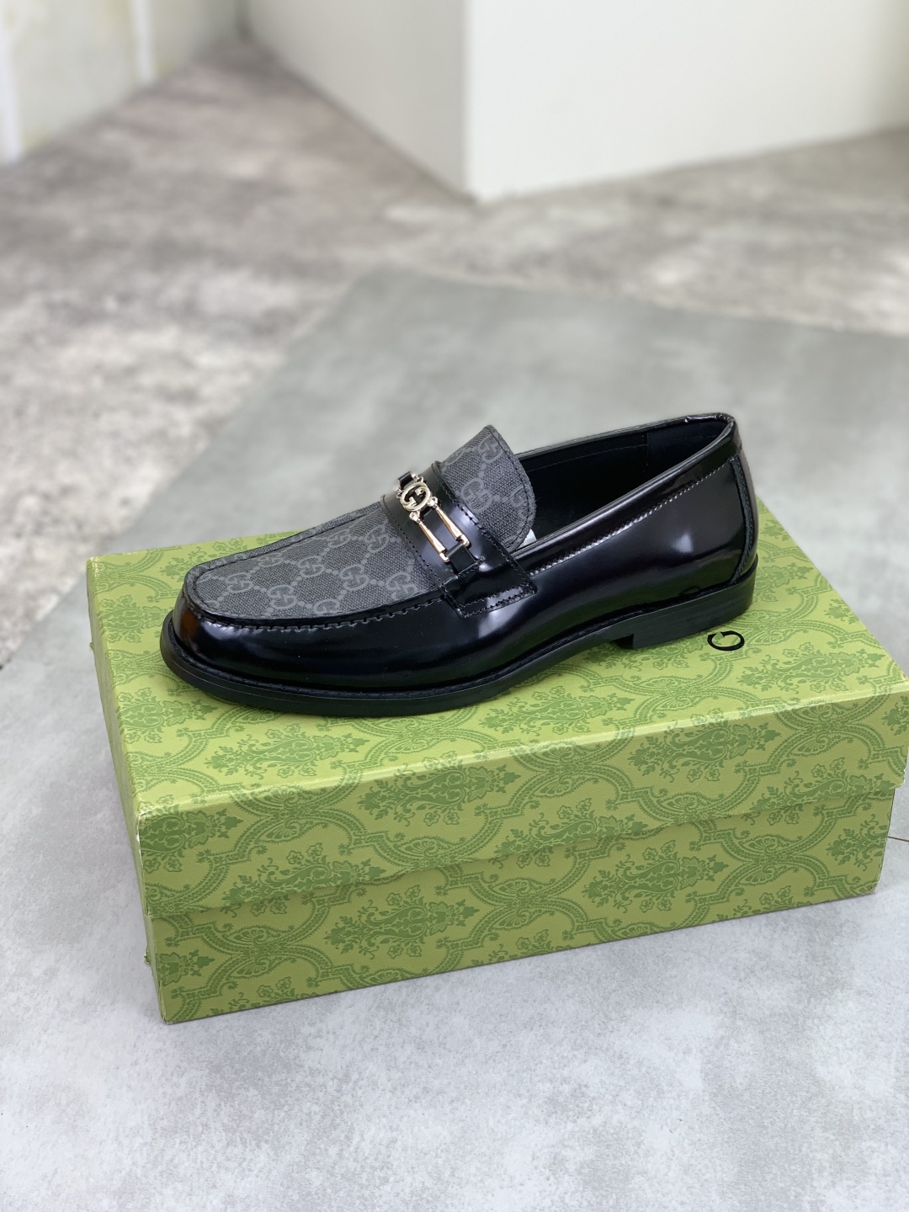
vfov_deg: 36.8
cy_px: 606
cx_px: 454
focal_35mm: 52
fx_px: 1821
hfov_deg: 28.0
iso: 32
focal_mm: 6
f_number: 2.4
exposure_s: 1/100
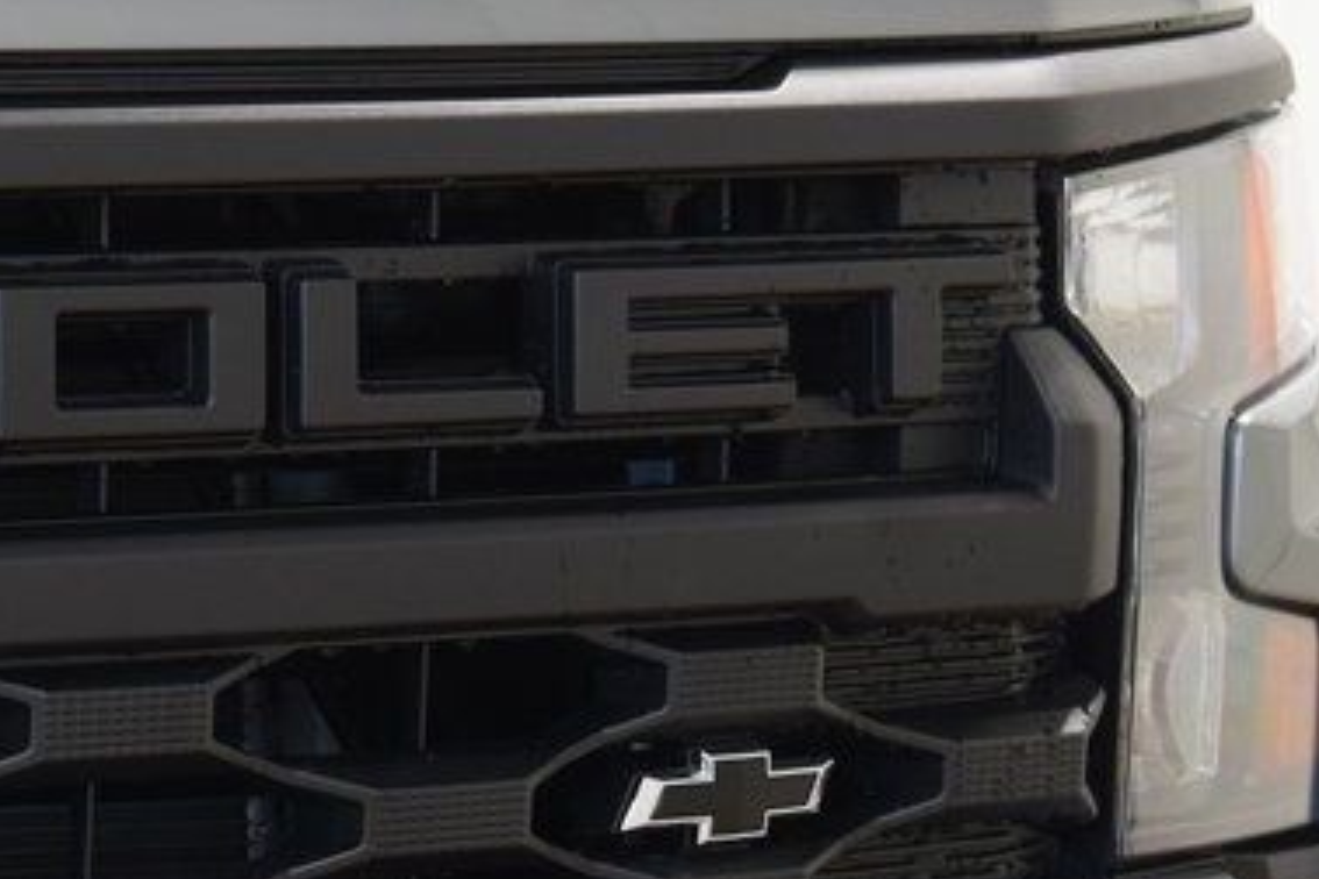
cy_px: 616
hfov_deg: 10.0
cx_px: -230
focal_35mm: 203
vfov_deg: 6.8
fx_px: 7437
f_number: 6.3
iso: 800
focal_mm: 50
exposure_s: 1/15
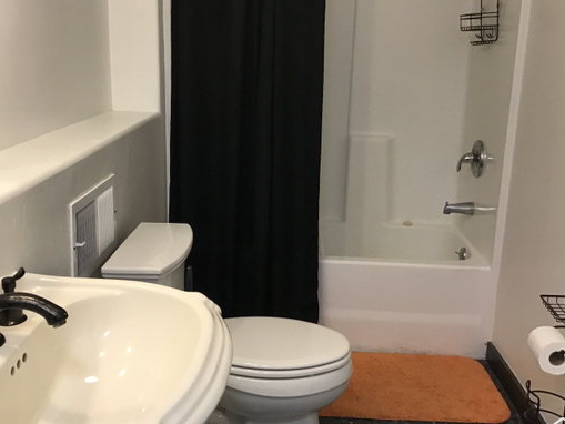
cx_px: 234
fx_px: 637
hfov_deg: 47.6
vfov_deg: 36.8
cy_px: 194
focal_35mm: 39
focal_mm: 3.3
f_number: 2.4
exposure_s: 1/30
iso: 80
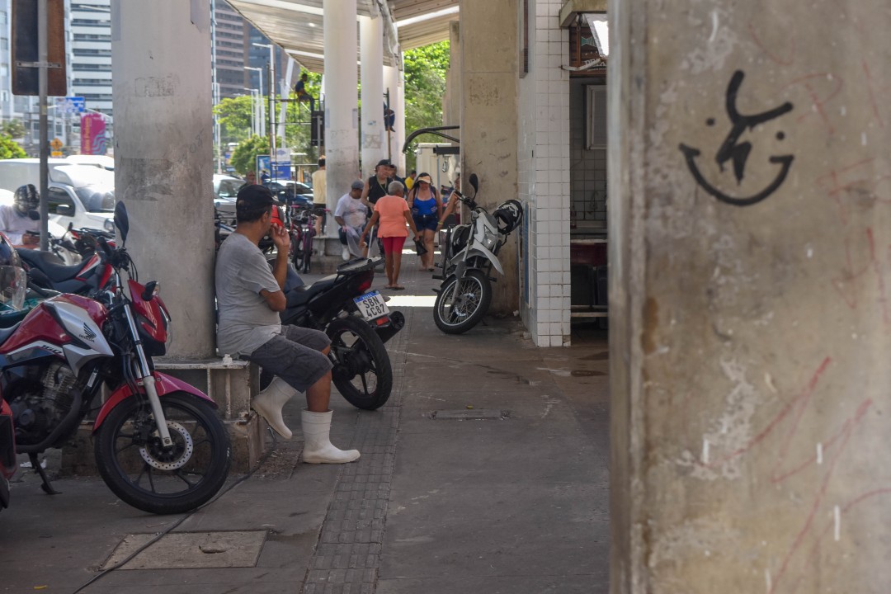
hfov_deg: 28.1
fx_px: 1782
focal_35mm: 72
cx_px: 446
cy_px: 297
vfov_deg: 18.9
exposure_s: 1/1000
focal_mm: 48
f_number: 5.3
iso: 450
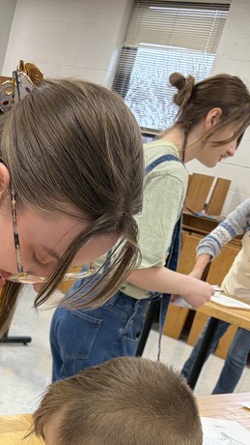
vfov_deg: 30.1
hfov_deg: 18.0
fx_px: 742
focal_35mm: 63
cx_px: -61
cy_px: 484
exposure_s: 1/120
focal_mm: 5.96
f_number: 1.6
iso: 125
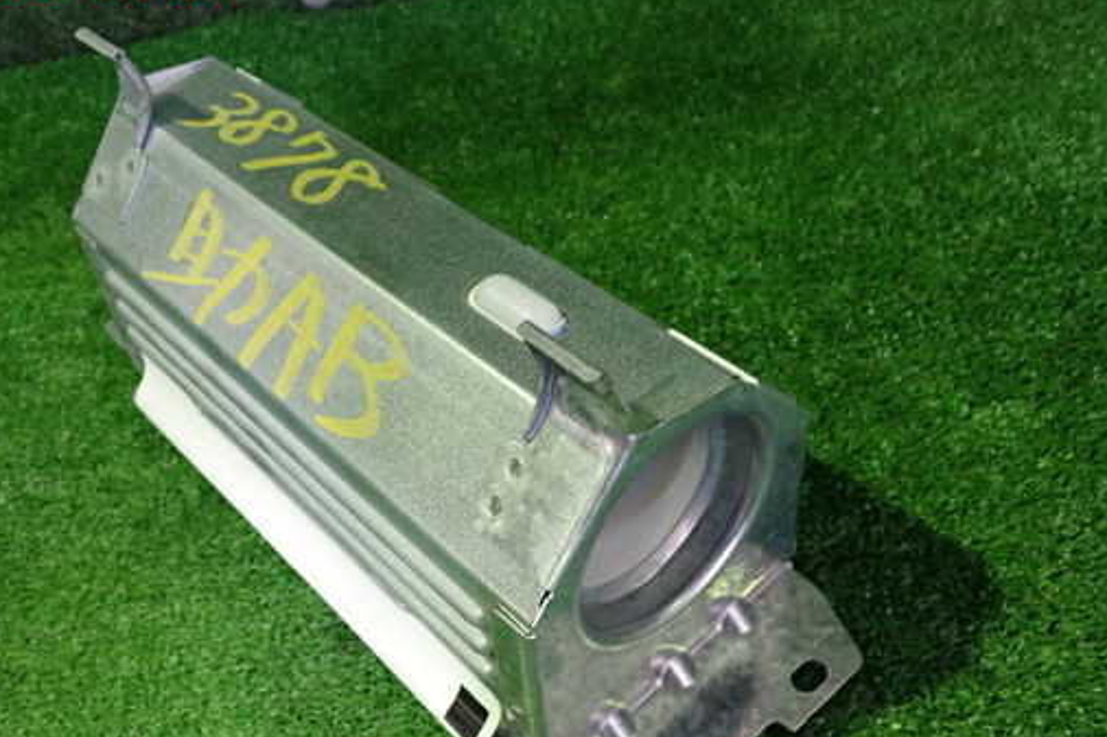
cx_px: 473
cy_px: 448
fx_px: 1137
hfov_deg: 51.7
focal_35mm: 37
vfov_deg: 35.8
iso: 640
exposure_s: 1/30
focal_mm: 5.4
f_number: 2.3
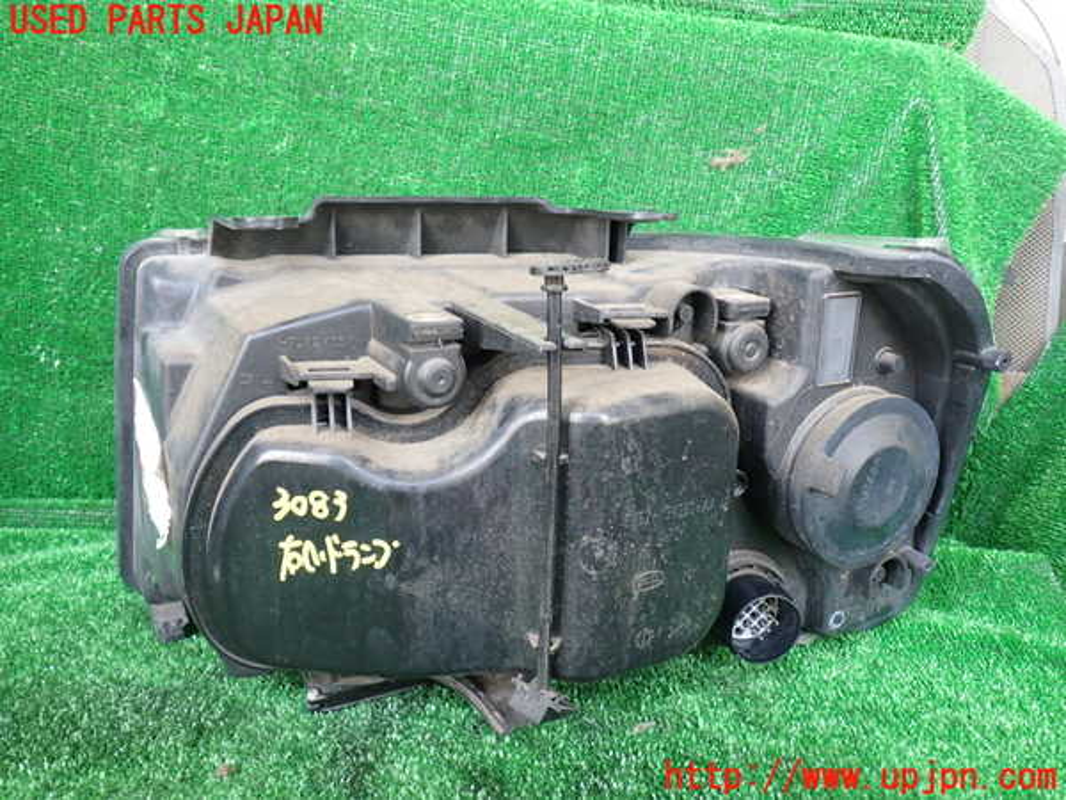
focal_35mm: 30
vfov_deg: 46.8
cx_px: 533
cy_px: 400
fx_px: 924
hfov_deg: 60.0
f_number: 2.3
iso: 200
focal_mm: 5.4
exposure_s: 1/50
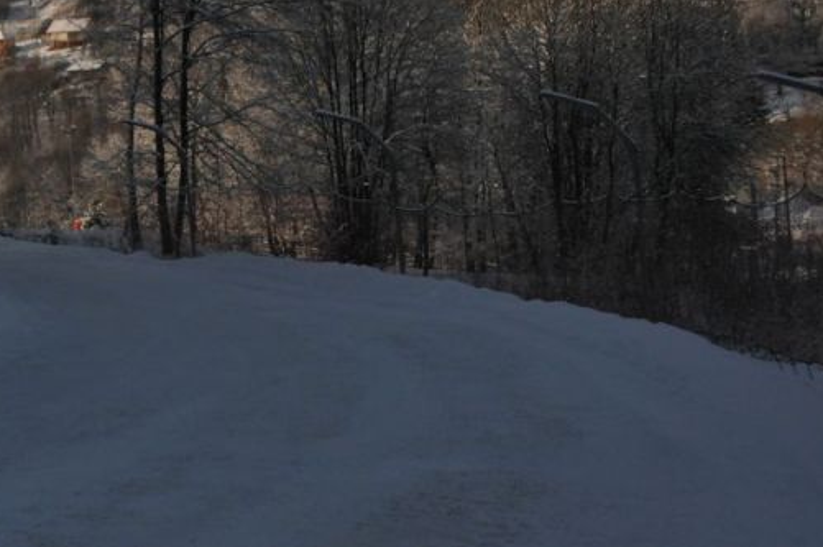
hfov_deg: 29.5
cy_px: 114
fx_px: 1530
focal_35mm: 67
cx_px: 172
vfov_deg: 20.1
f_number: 9
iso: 1000
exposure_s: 1/3200
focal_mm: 28
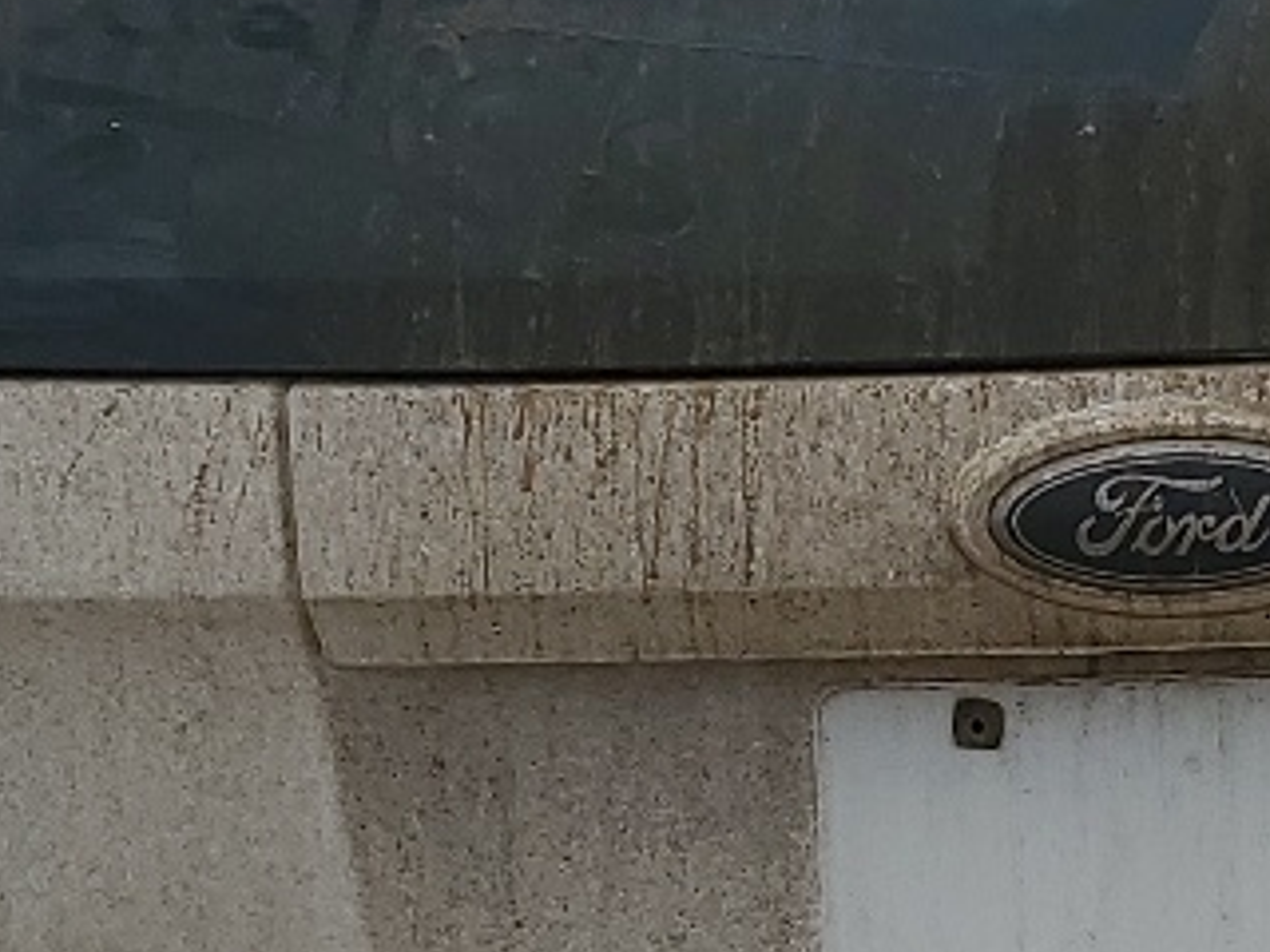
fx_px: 4769
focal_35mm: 130
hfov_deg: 15.0
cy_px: 793
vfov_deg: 11.4
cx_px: 1163
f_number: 1.5
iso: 50
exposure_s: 1/3333
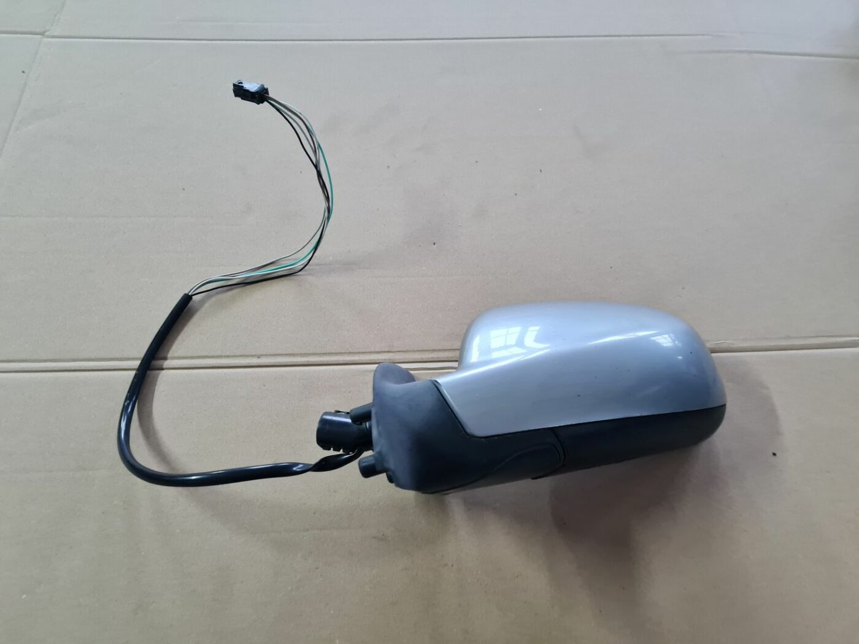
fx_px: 645
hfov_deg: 67.3
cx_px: 430
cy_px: 322
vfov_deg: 53.1
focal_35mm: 26
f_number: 1.8
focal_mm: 5.4
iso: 500
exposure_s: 1/50
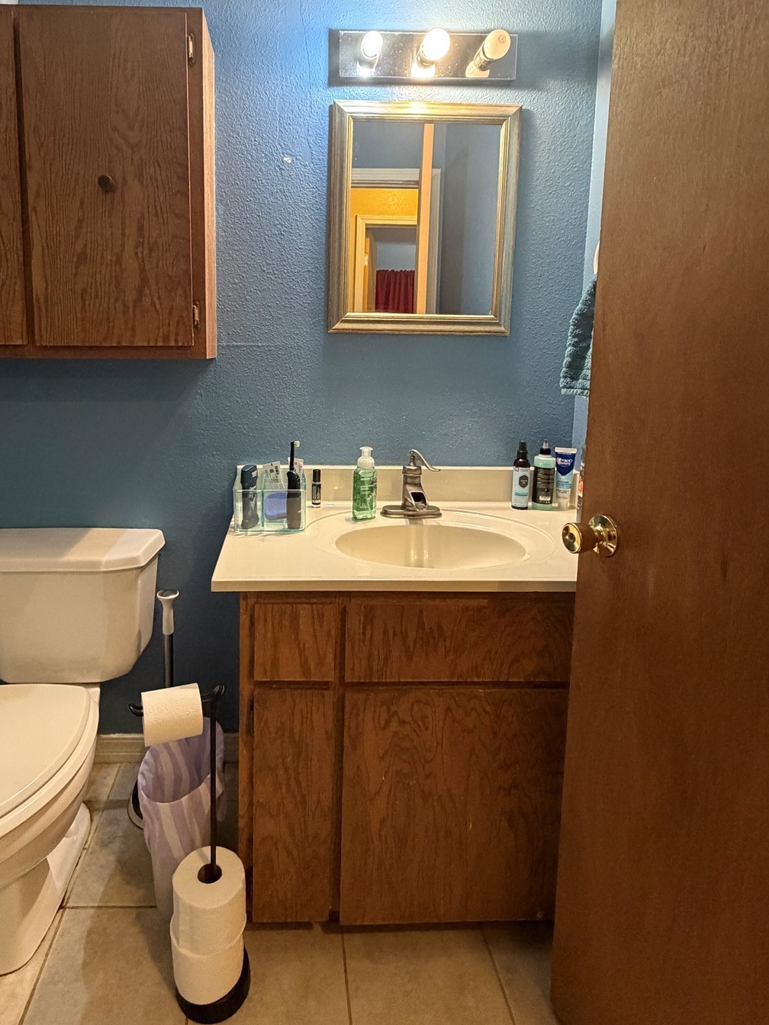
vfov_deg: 80.9
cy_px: 416
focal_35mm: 20
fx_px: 592
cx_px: 297
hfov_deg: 65.2
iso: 500
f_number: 2.2
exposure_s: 1/60
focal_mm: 2.22
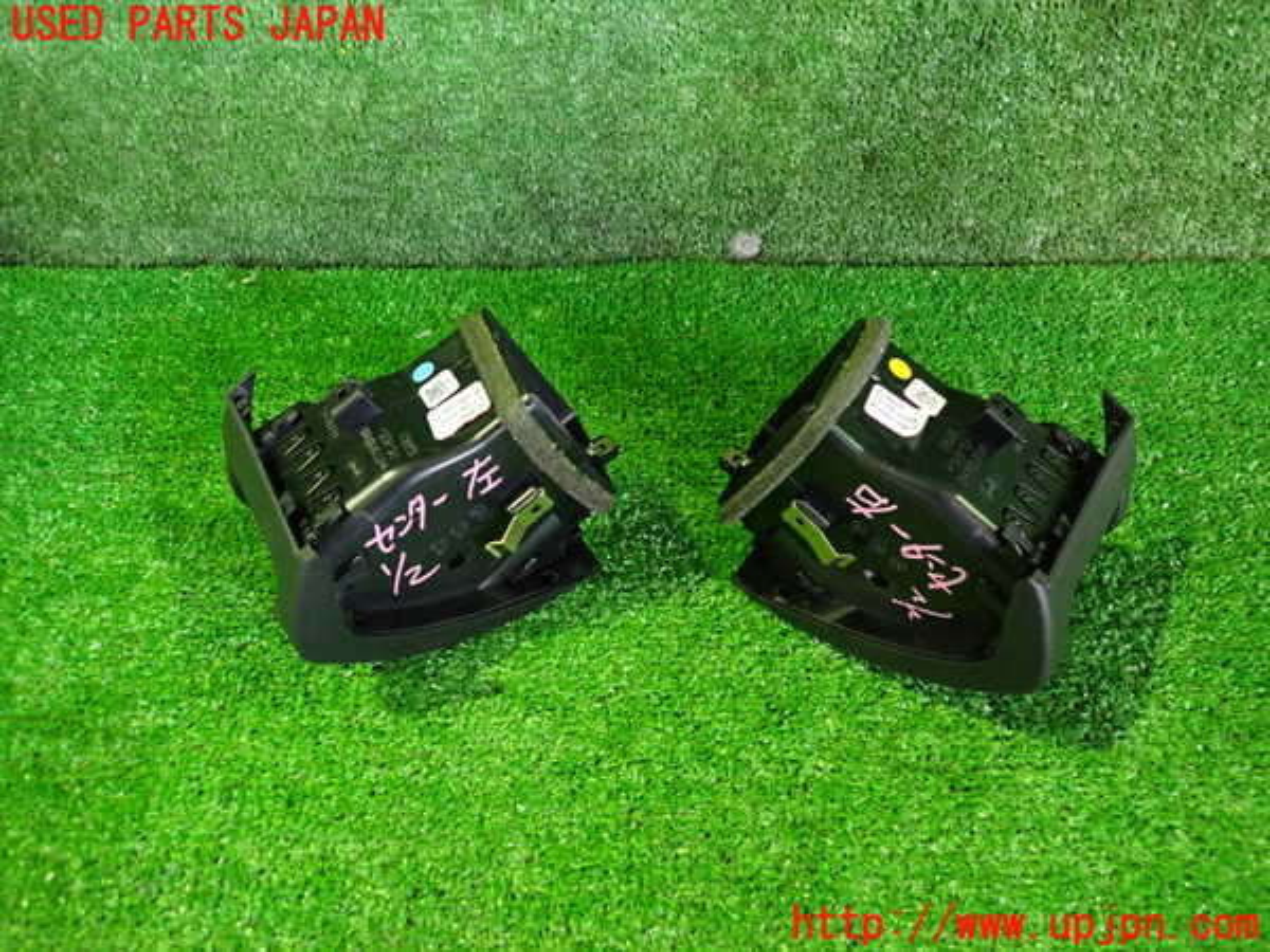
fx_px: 917
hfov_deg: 69.4
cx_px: 635
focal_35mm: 25
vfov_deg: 54.9
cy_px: 476
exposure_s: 1/20
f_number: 2
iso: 800
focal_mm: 4.5
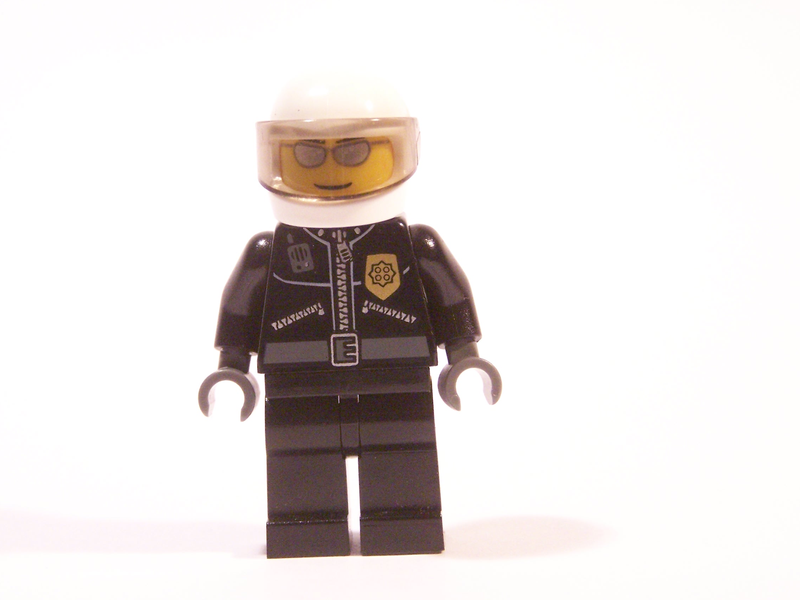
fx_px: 2473
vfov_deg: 13.8
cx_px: 357
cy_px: 300
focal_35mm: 107
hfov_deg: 18.4
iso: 400
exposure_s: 1/45
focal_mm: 15.6
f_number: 3.2
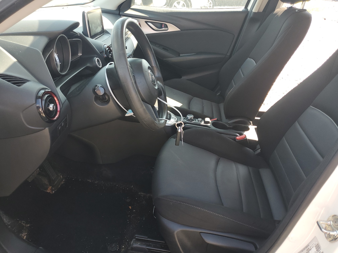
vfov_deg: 53.1
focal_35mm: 26
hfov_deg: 67.3
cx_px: 169
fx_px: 254
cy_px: 126
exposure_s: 1/175
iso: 50
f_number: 1.5
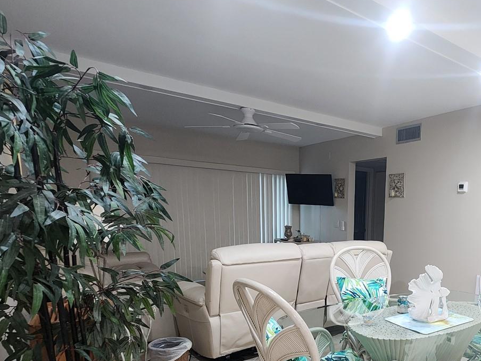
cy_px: 269
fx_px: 320
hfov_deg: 67.2
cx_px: 383
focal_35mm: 23
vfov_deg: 56.1
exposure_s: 1/60
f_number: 2.2
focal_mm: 2.2
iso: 320
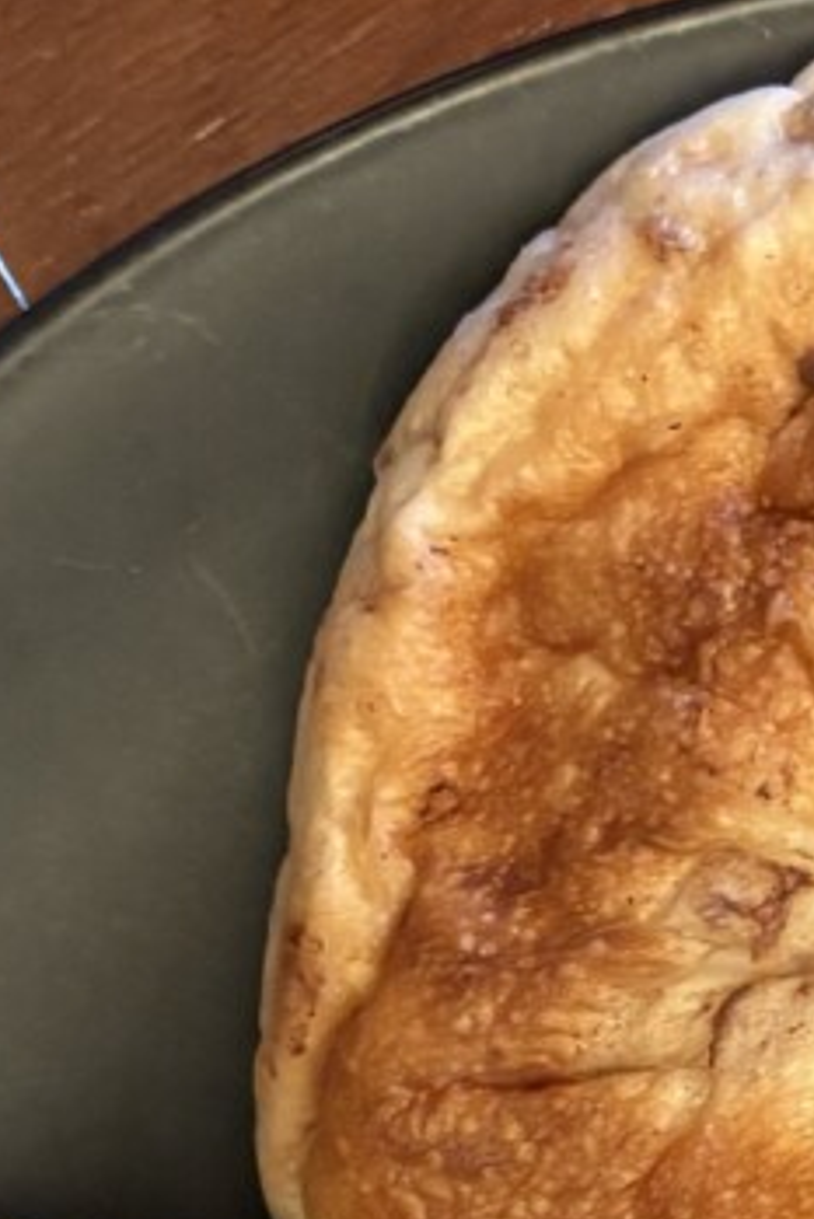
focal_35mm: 124
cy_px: 1687
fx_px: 4201
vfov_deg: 15.5
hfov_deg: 10.7
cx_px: 1184
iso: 400
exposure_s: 1/60
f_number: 1.6
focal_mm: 5.96
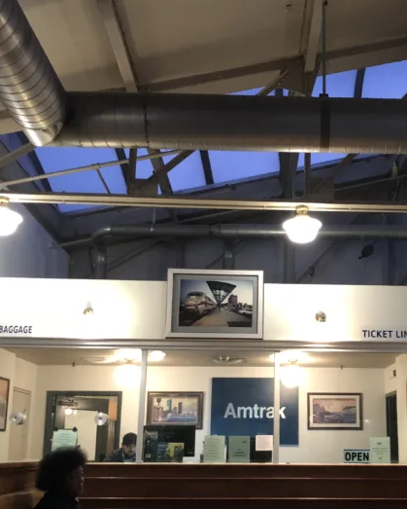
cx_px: 298
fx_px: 707
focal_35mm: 47
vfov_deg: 39.4
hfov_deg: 31.6
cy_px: 306
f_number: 1.8
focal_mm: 4
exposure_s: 1/6
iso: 100
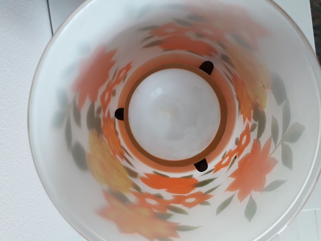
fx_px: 250
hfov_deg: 65.3
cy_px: 120
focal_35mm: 27
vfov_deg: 51.4
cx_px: 160
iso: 200
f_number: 1.9
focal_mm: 3.6
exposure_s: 1/50
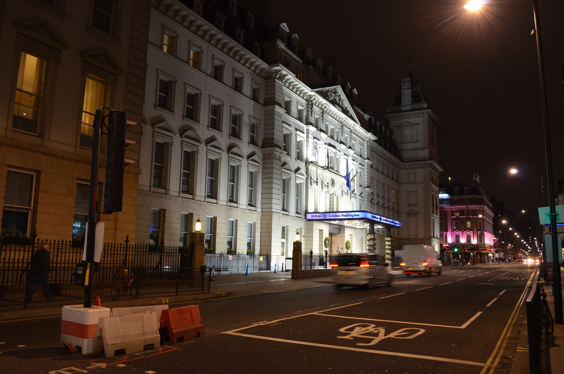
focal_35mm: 30
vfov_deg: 43.4
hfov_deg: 62.0
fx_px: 469
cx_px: 282
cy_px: 187
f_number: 5.6
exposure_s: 1/8
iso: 800
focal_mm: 20
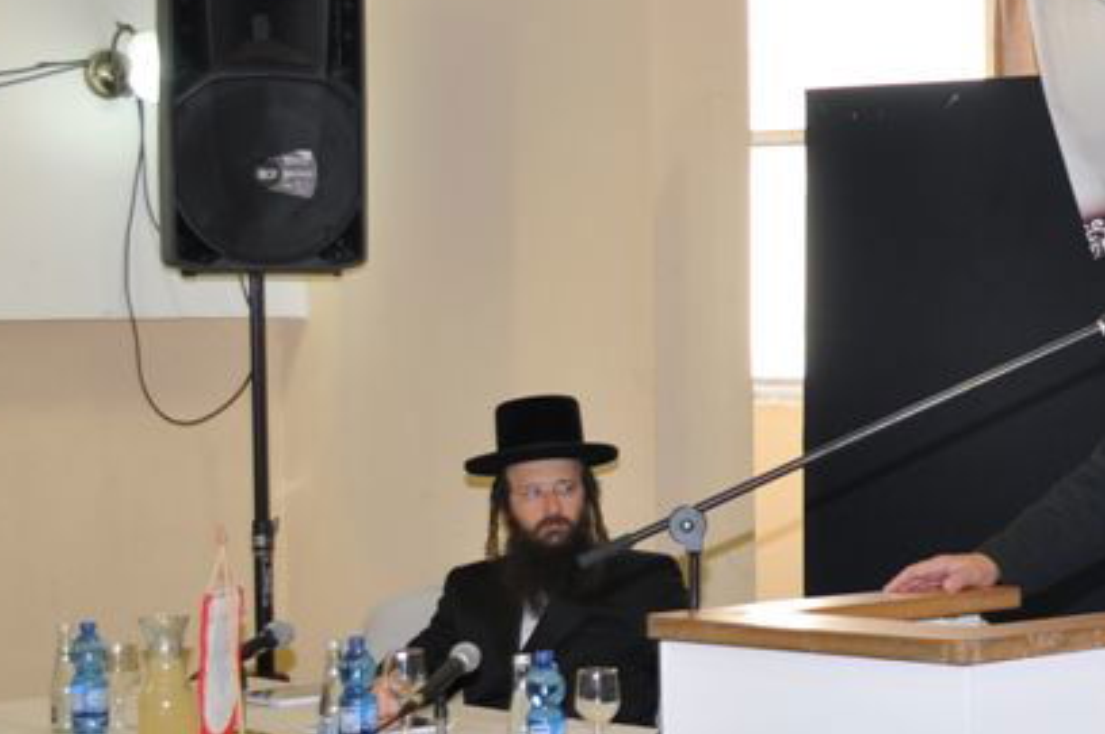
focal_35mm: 113
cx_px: 1178
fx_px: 3464
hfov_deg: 17.6
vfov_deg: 12.1
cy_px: 401
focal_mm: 30
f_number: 4.5
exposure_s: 1/30
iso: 200
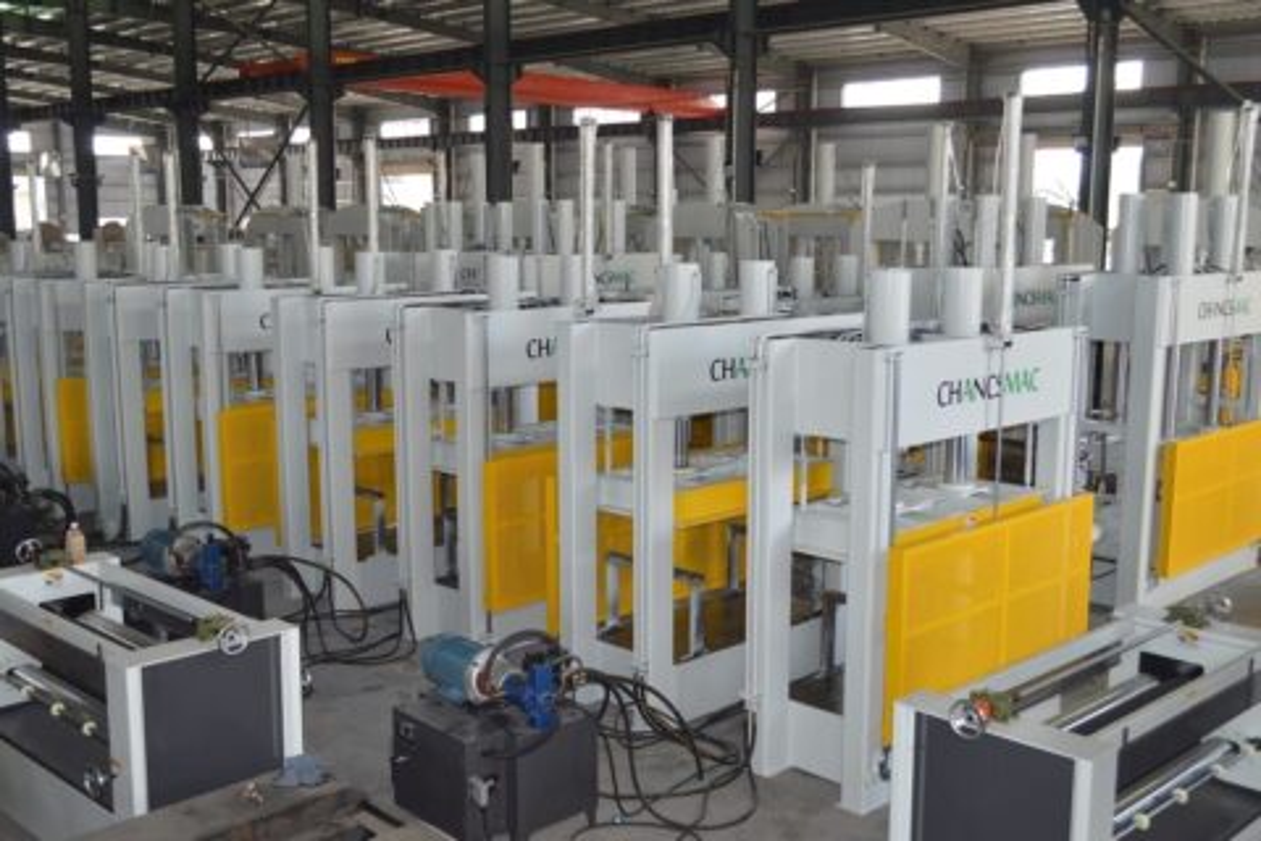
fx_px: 1051
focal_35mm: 30
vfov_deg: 43.6
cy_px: 420
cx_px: 630
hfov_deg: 61.9
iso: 400
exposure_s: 1/60
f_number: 4
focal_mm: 20
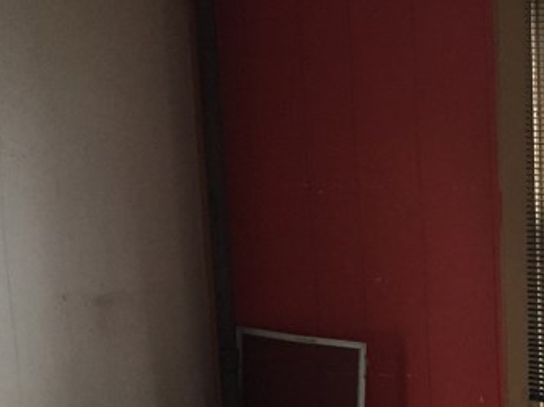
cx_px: 718
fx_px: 1398
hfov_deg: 20.1
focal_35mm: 89
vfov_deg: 16.4
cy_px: 361
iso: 160
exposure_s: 1/30
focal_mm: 4.15
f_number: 2.2
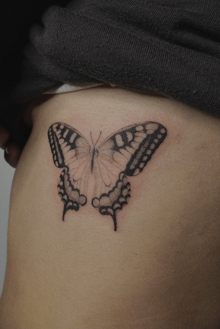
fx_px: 316
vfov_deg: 55.1
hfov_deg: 38.4
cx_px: 110
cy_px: 164
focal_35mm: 34
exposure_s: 1/160
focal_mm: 23
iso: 1600
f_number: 10
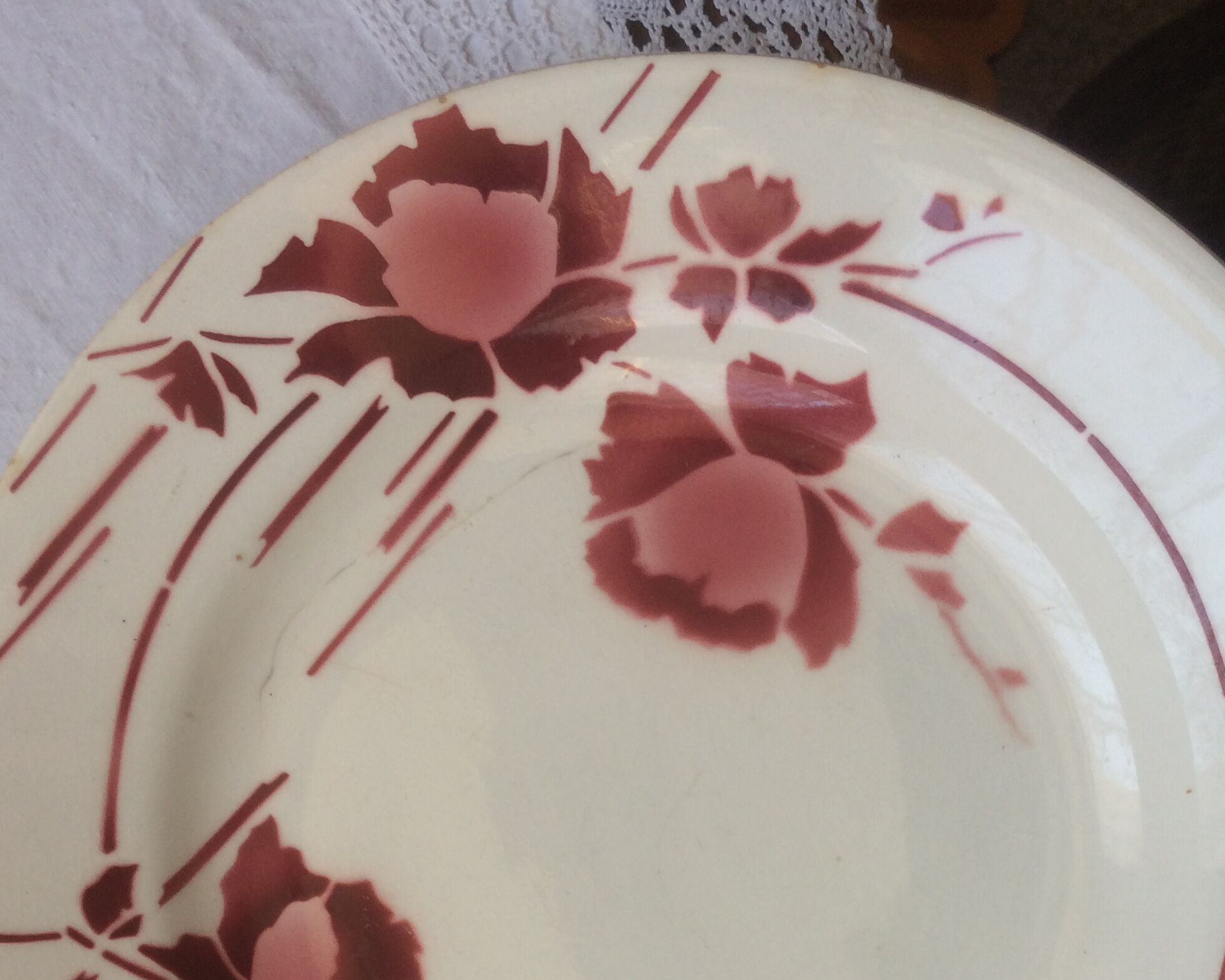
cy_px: 906
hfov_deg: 39.5
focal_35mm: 47
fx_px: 1704
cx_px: 634
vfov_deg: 30.5
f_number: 2.2
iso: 40
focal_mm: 4.15
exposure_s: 1/60
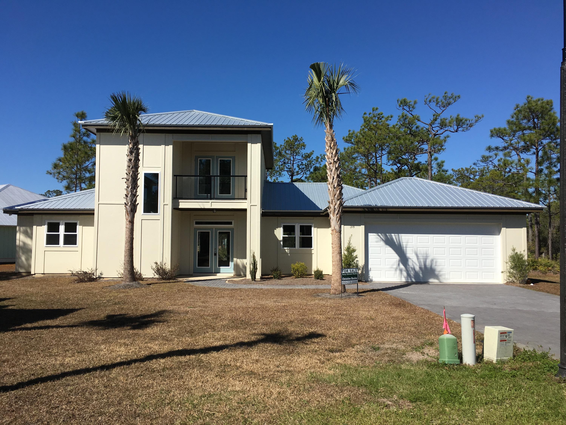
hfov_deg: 61.7
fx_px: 474
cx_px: 283
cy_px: 212
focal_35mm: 29
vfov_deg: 48.2
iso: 25
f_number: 2.2
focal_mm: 4.15
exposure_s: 1/2653
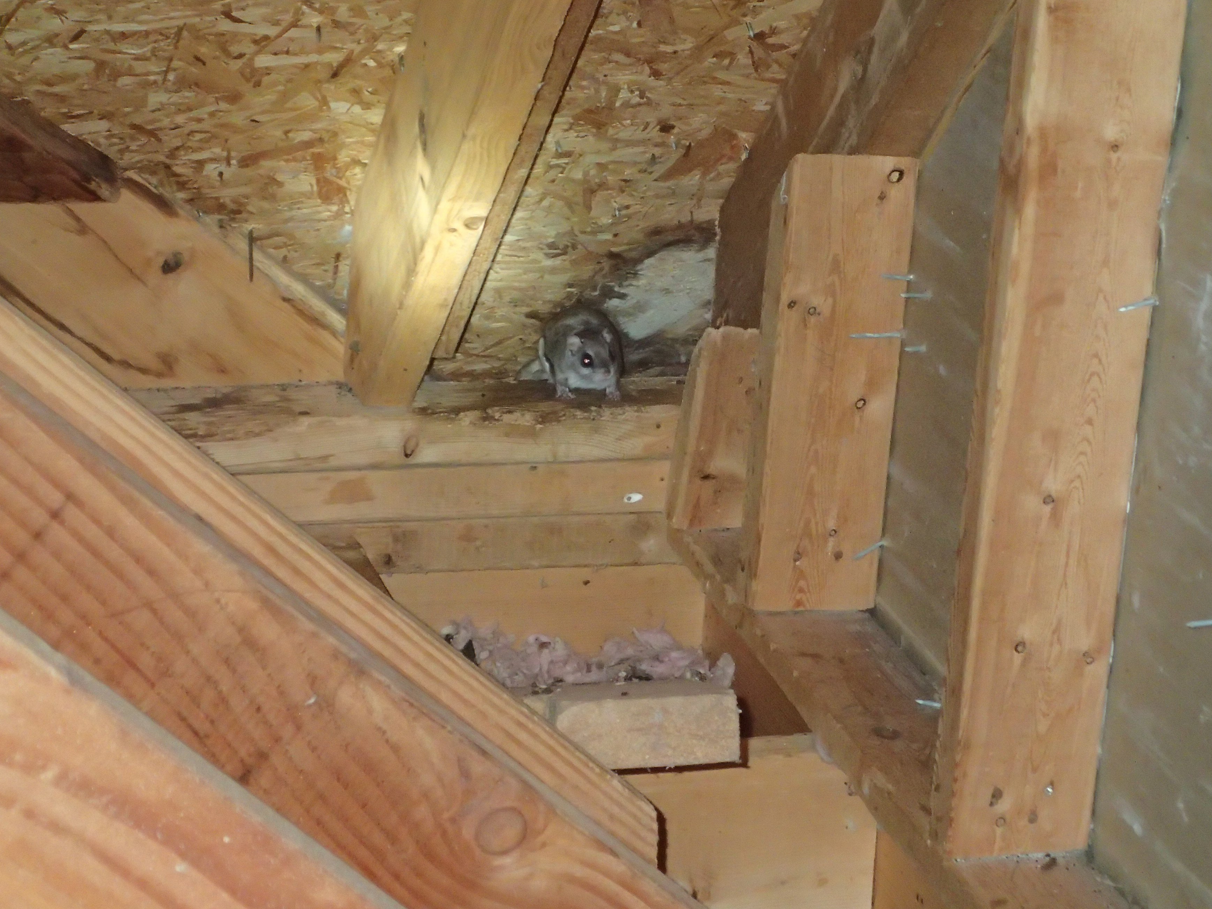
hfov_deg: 17.3
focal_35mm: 114
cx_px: 674
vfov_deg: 13.0
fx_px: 3992
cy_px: 407
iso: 1000
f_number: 4.9
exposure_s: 1/100
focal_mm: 18
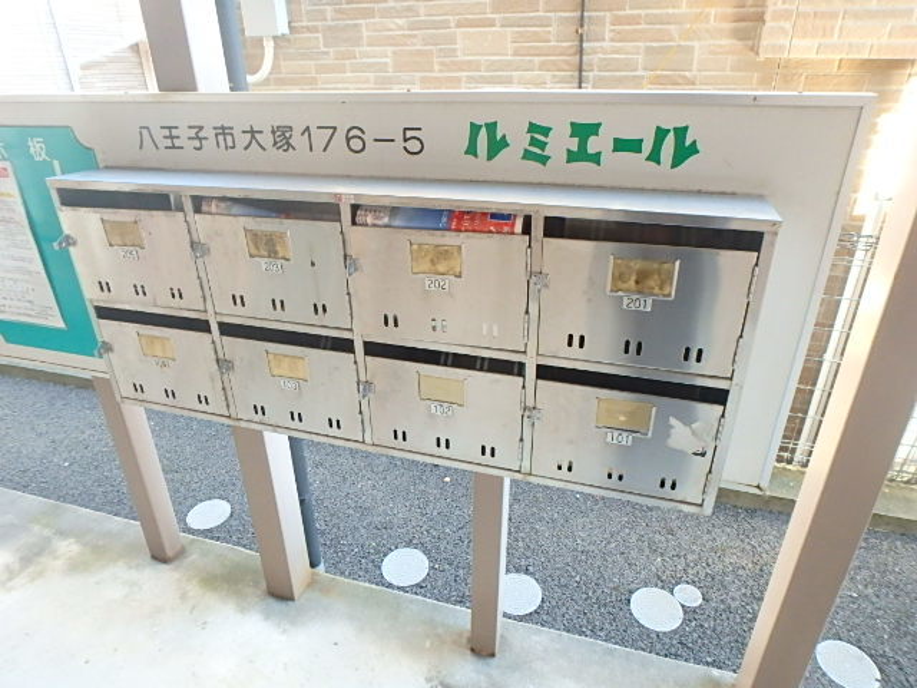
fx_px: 556
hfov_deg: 79.0
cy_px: 344
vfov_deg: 63.4
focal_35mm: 21
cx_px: 458
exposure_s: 1/160
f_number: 3.5
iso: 800
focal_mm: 3.7
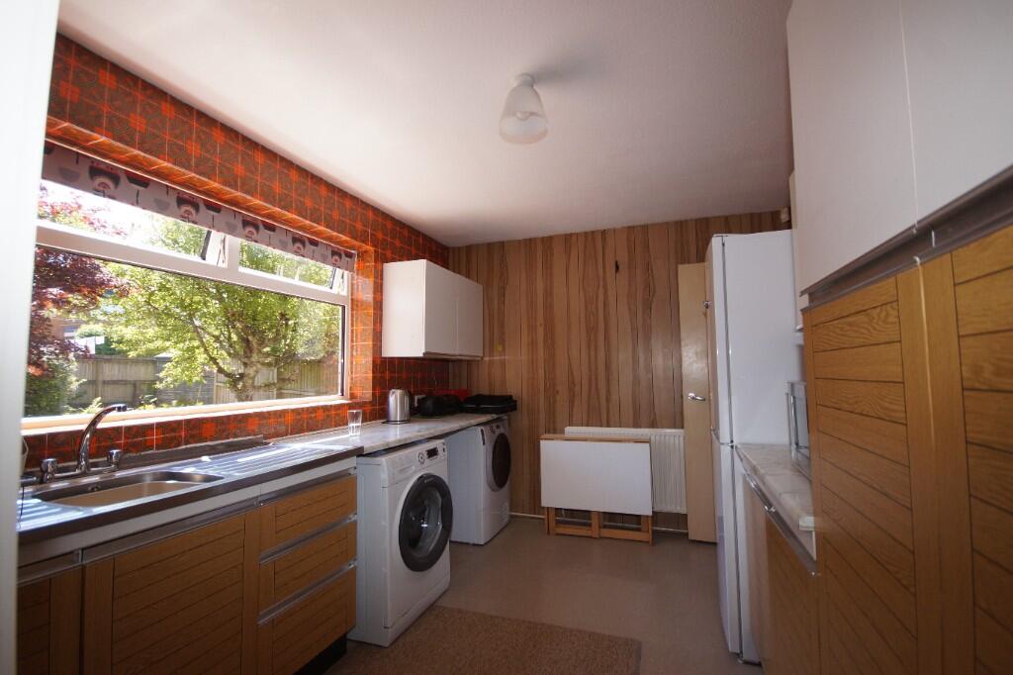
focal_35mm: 15
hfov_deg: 100.4
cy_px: 338
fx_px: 422
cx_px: 506
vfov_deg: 77.3
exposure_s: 1/160
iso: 320
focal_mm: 10
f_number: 4.5
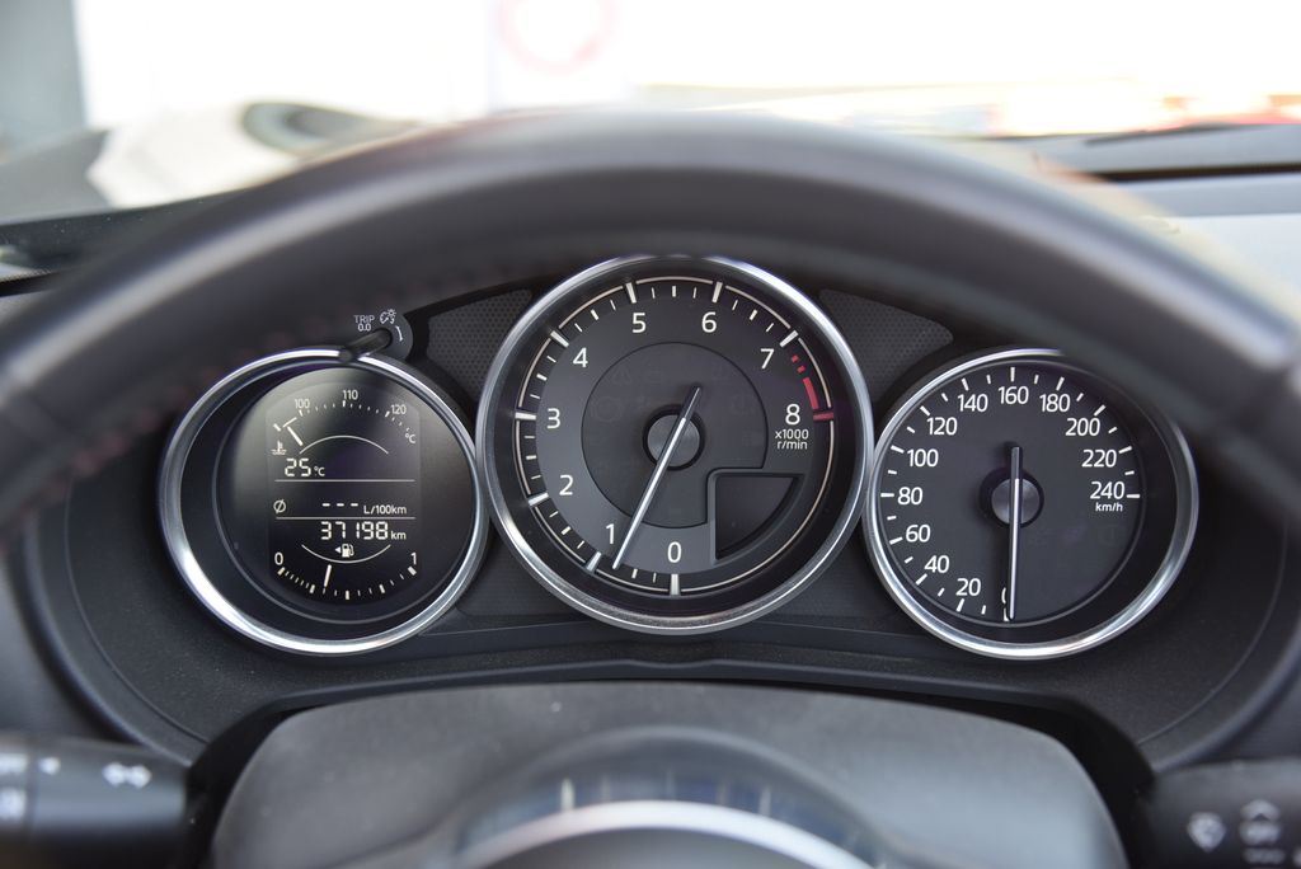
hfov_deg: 39.6
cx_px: 650
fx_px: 1808
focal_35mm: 50
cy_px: 434
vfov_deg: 27.0
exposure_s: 1/80
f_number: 4.5
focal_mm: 50
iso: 500
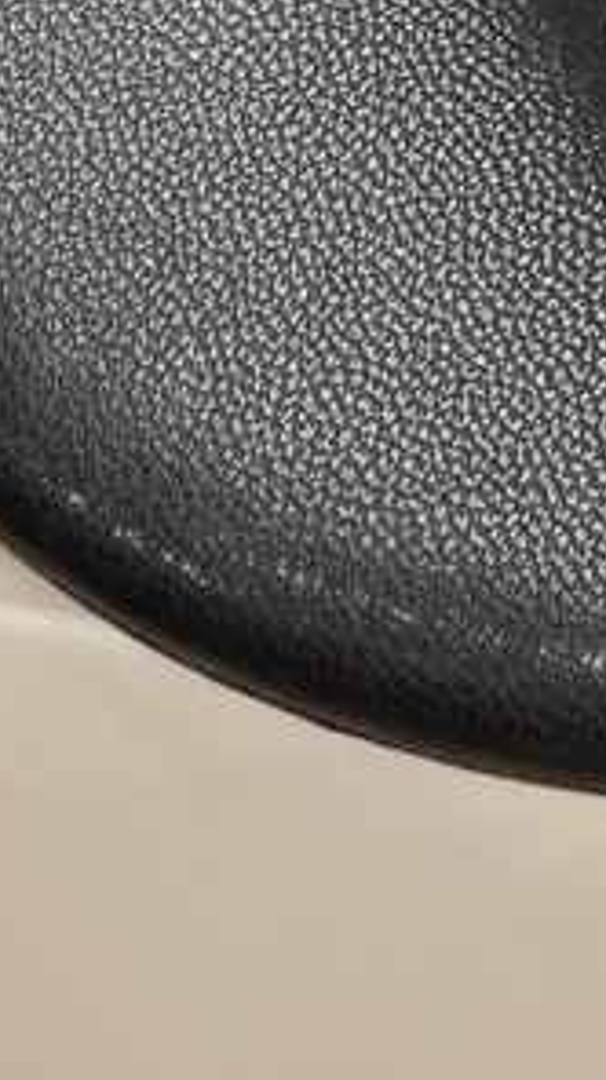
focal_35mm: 138
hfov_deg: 8.5
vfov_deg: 14.5
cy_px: -573
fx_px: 3951
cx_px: 1051
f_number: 1.6
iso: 64
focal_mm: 5.96
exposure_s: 1/121
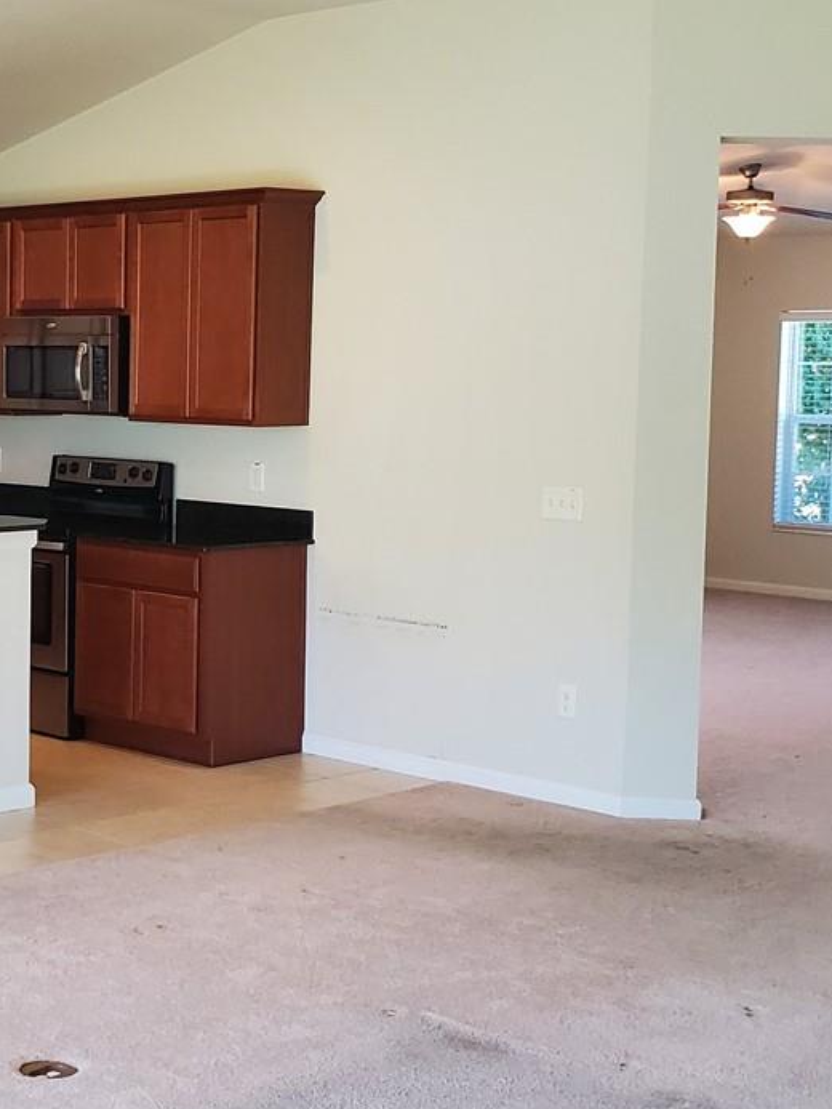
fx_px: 1922
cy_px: 523
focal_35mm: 60
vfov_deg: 32.2
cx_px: 24
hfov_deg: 23.5
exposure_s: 1/120
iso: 250
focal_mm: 4.3
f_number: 2.4
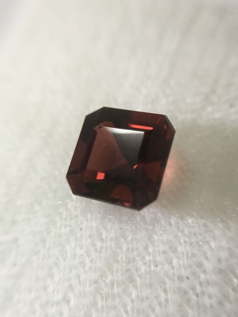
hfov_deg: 48.2
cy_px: 158
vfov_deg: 61.7
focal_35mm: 29
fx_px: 266
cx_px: 119
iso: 160
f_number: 2.2
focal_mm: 4.15
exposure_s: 1/33
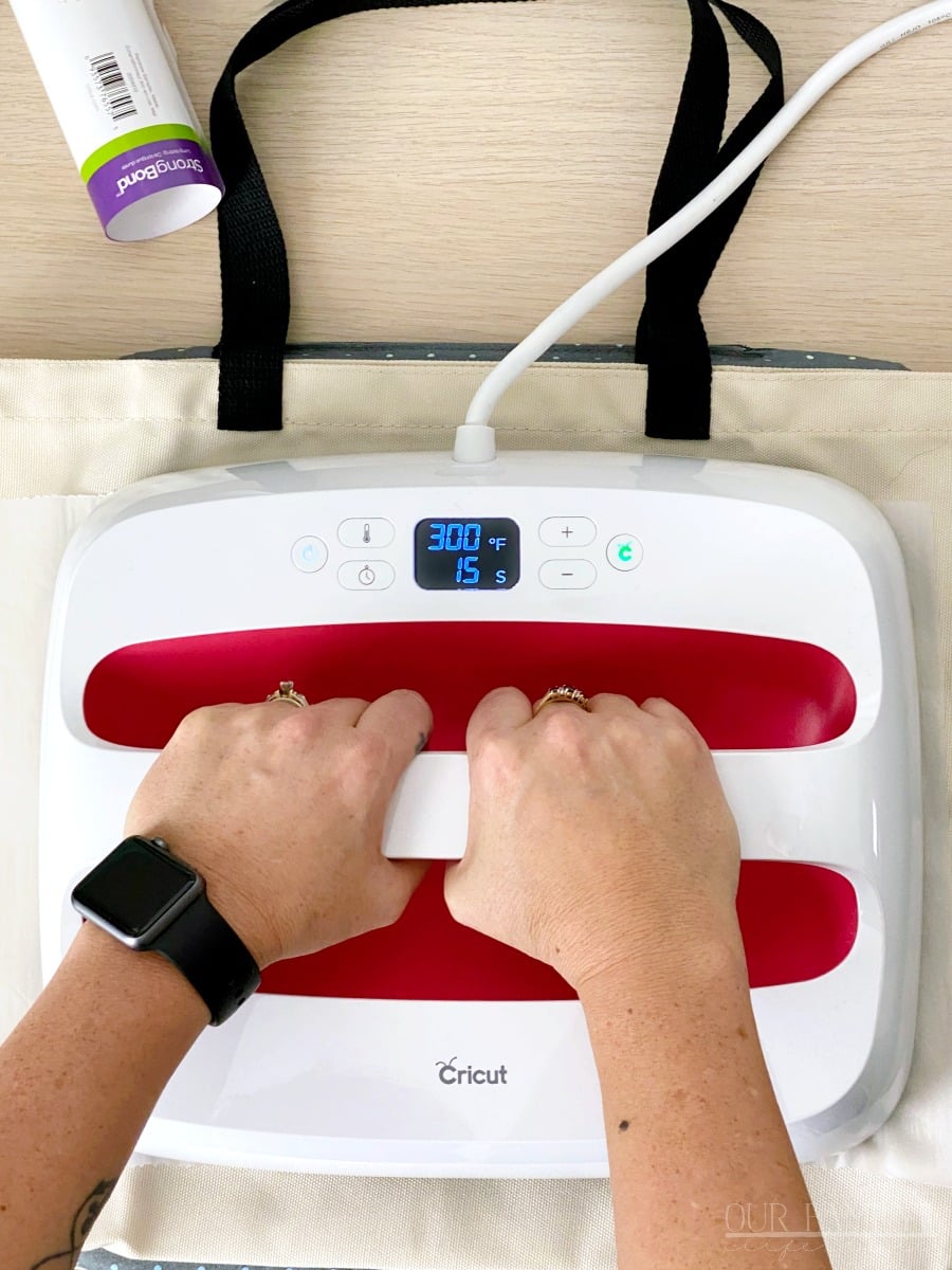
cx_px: 476
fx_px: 1907
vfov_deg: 36.8
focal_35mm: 52
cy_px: 635
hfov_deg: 28.0
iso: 160
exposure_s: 1/60
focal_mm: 6
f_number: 2
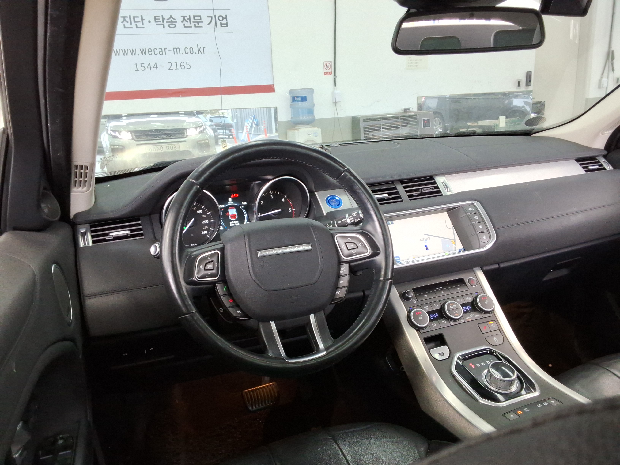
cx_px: 310
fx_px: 502
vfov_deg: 49.7
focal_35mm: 28
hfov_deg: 63.4
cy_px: 232
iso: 88
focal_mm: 2.91
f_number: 1.9
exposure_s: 1/40
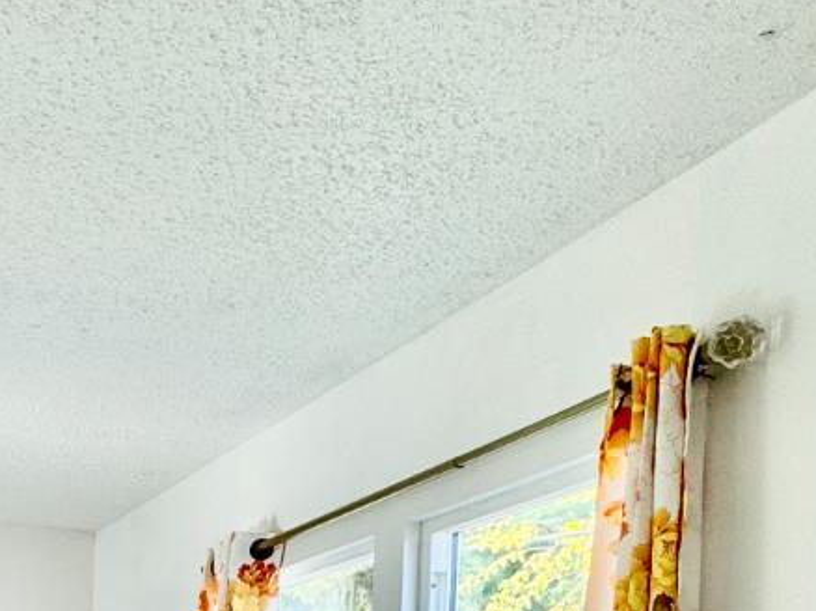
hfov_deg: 29.0
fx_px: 1131
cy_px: 849
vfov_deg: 25.0
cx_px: -335
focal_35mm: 48
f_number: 2.2
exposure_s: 1/120
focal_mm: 2.22
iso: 50
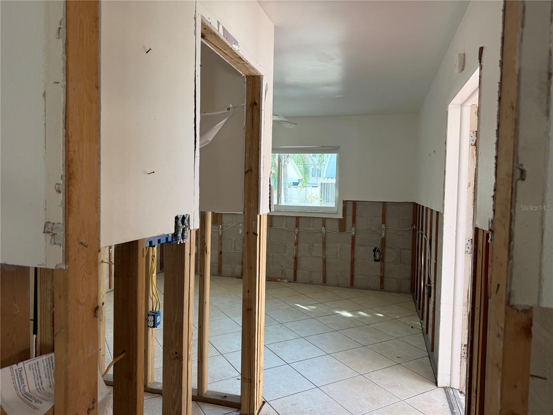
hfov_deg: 71.6
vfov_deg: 56.8
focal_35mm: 24
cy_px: 208
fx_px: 383
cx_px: 276
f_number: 1.78
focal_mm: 6.76
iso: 80
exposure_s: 1/209
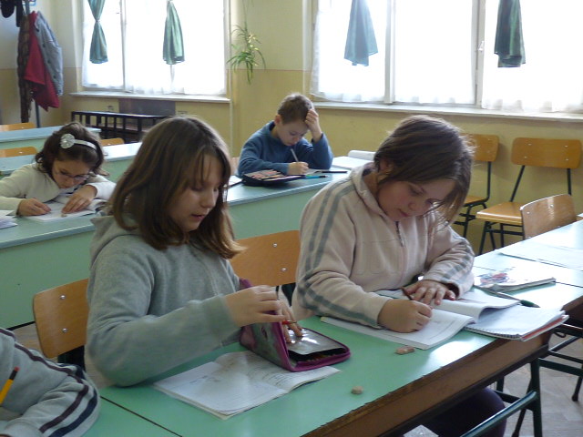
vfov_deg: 30.3
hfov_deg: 39.7
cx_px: 292
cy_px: 218
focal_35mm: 48
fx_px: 808
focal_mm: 4.8
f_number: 2.8
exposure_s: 1/30
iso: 160
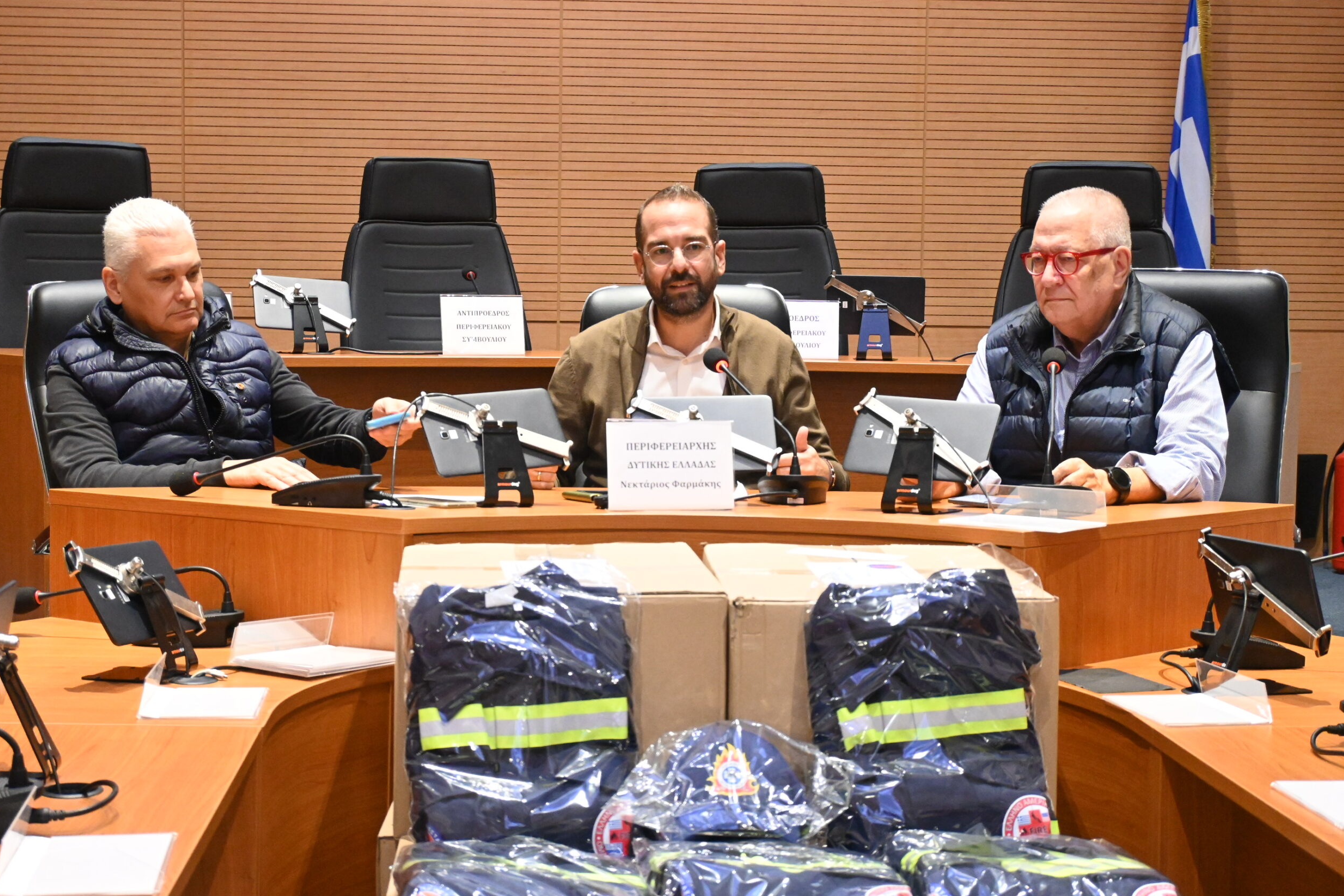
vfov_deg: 24.6
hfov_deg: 36.2
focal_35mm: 55
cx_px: 661
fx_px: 2053
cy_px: 446
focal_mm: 36
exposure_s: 1/60
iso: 5600
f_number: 5.3
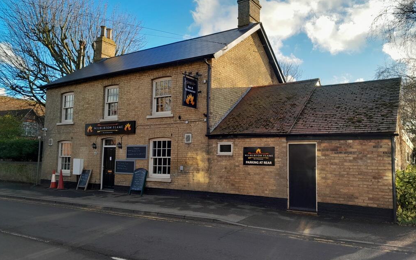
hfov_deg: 64.6
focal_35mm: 29
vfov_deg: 43.1
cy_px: 137
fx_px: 329
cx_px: 207
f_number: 1.8
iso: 40
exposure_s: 1/113
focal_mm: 4
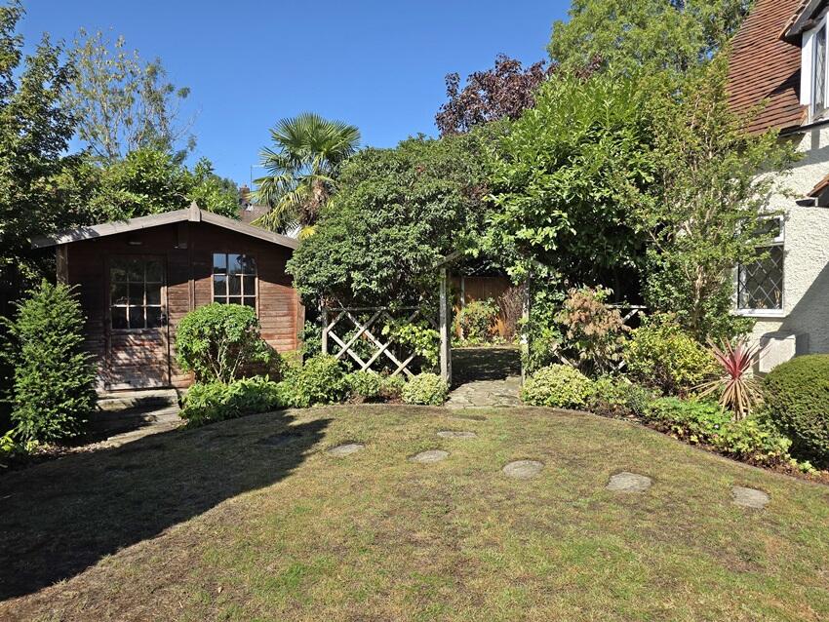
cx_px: 414
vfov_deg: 58.9
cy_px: 311
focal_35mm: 23
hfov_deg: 73.9
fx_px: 551
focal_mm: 6.25
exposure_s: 1/3972
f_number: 1.7
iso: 80
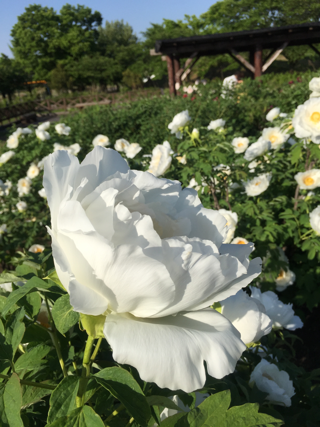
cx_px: 160
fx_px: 357
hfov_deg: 48.2
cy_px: 214
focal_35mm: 29
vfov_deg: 61.7
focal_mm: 4.15
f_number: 2.2
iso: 32
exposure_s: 1/3300
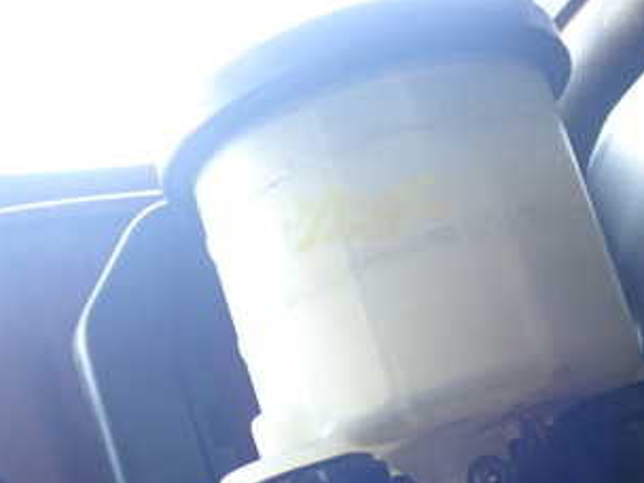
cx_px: 460
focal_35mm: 75
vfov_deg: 19.4
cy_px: 407
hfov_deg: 25.8
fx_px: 1395
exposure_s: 1/40
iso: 400
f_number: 2.7
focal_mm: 6.86
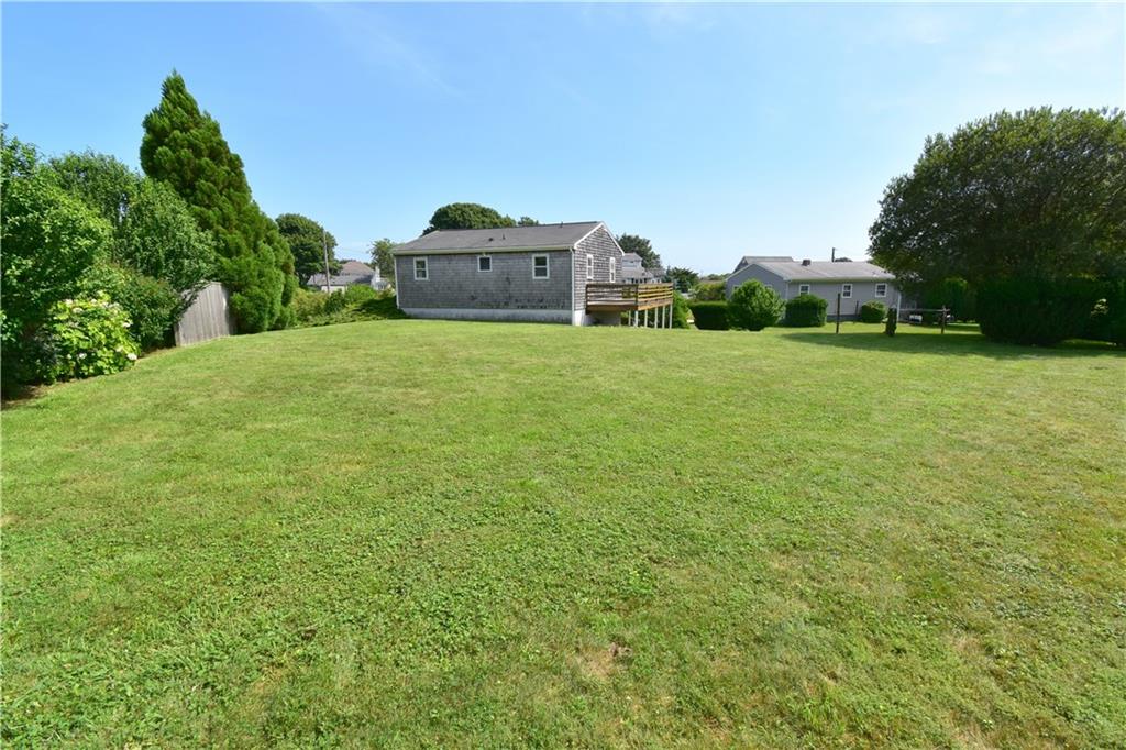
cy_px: 375
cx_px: 563
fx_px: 469
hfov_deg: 100.4
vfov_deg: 77.3
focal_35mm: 15
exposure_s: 1/400
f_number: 11
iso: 400
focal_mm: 10
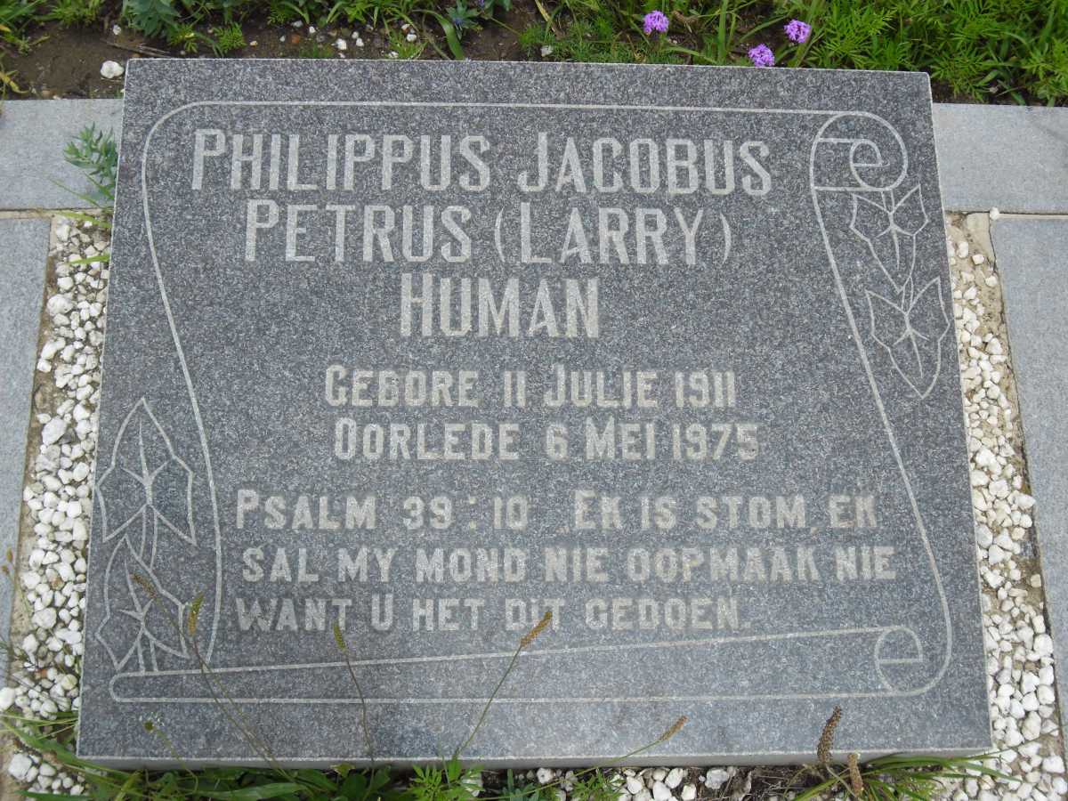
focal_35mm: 44
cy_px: 400
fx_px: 1358
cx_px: 534
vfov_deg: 32.9
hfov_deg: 42.9
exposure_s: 1/756
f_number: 4.5
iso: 80
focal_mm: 7.8
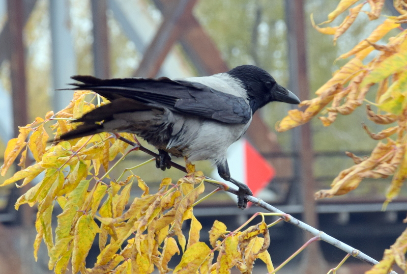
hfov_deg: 13.9
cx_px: 204
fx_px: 1666
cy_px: 137
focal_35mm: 147
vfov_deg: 9.4
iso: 400
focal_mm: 98
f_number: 8
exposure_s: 1/160
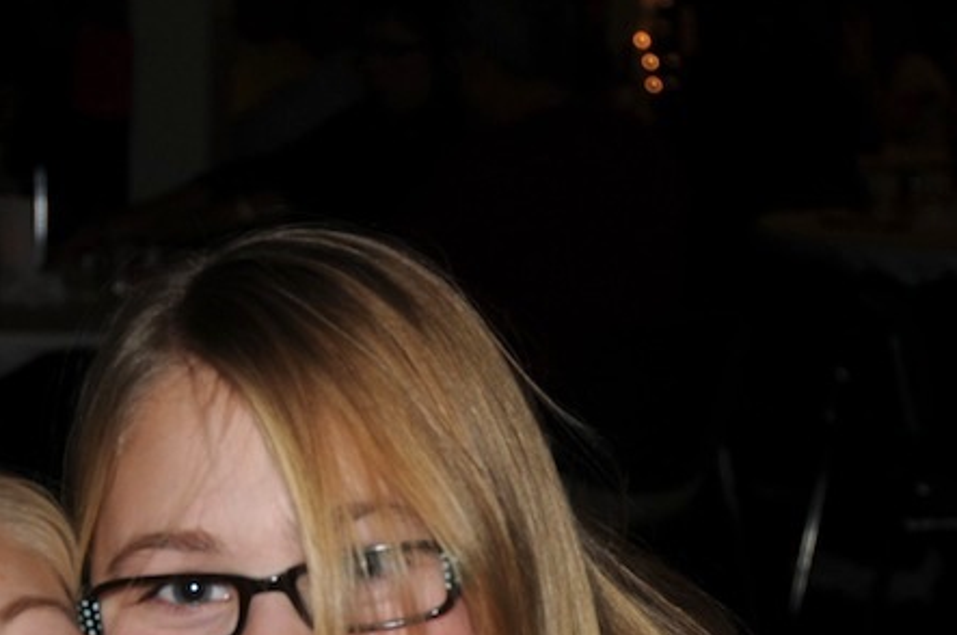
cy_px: 629
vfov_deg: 10.1
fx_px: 3569
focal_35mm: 134
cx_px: 480
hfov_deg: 15.3
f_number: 4
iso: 250
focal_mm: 31
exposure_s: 1/60
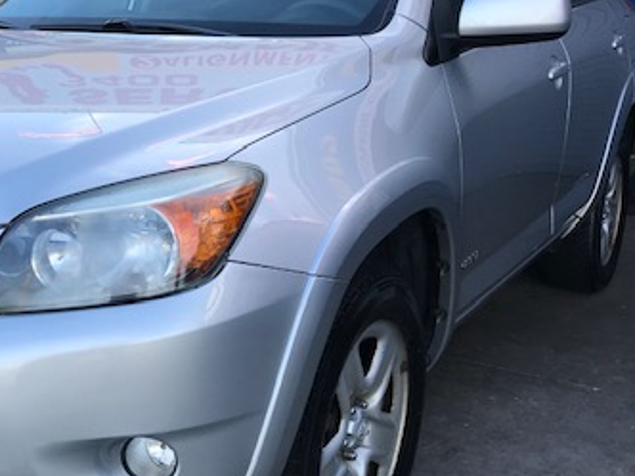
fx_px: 991
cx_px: 126
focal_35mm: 54
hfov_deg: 34.4
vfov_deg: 27.0
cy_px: 226
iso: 20
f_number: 1.8
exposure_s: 1/577
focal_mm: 3.99
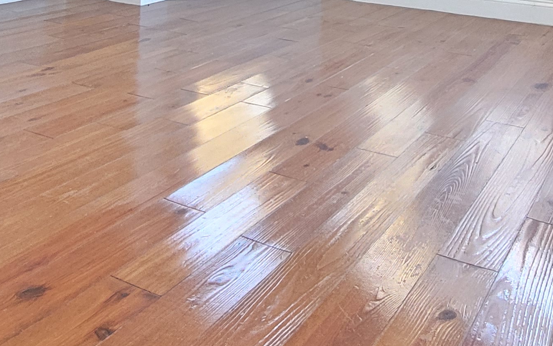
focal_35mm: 41
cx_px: 346
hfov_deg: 47.8
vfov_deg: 26.0
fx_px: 618
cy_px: -121
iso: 320
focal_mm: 1.74
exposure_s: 1/59
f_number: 2.2
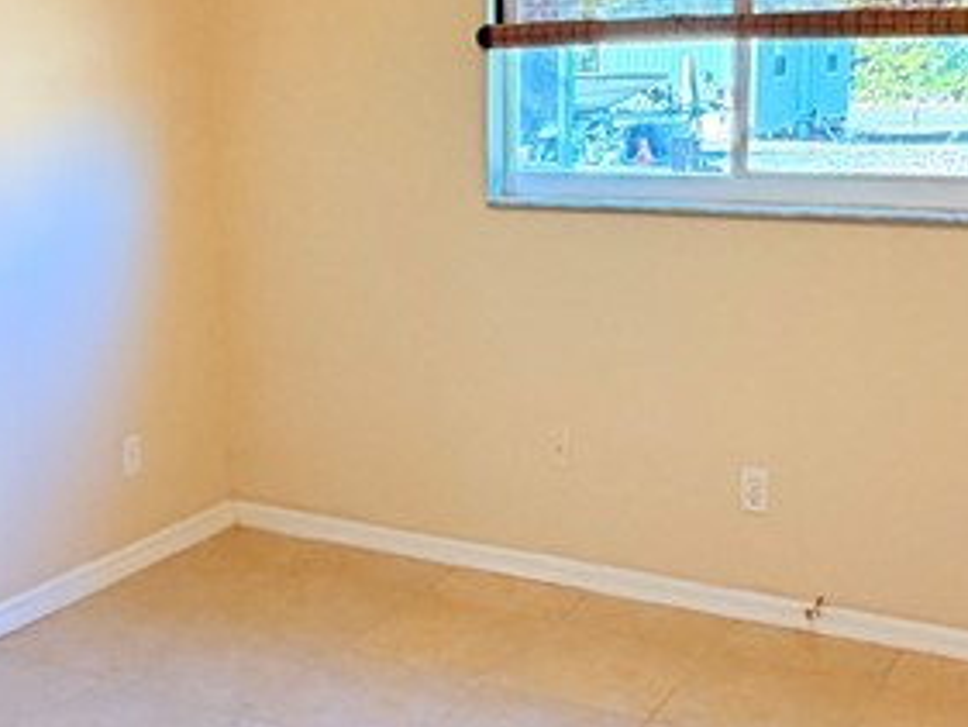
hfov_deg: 37.4
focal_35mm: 51
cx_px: 396
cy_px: 345
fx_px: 1427
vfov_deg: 28.6
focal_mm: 2.22
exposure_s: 1/60
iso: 160
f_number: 2.2
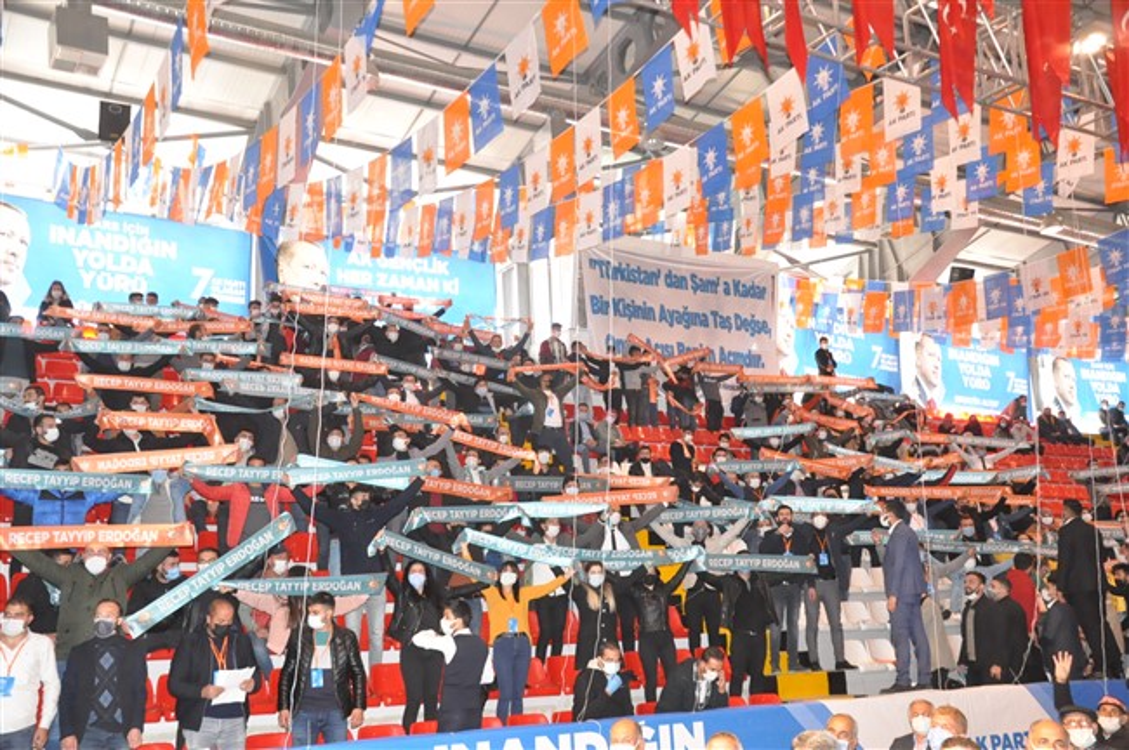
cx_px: 564
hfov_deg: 53.2
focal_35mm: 36
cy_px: 375
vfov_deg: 36.8
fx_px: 1128
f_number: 4.5
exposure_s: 1/60
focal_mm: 24
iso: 2800
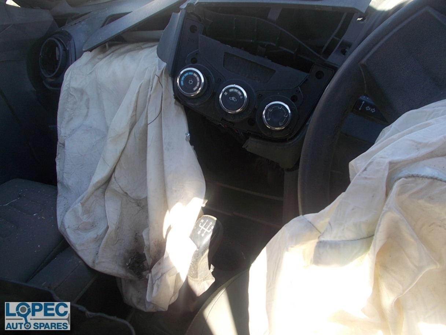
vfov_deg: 53.1
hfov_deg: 67.3
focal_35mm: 26
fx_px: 335
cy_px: 168
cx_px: 223
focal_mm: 4.6
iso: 80
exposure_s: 1/100
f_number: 3.2
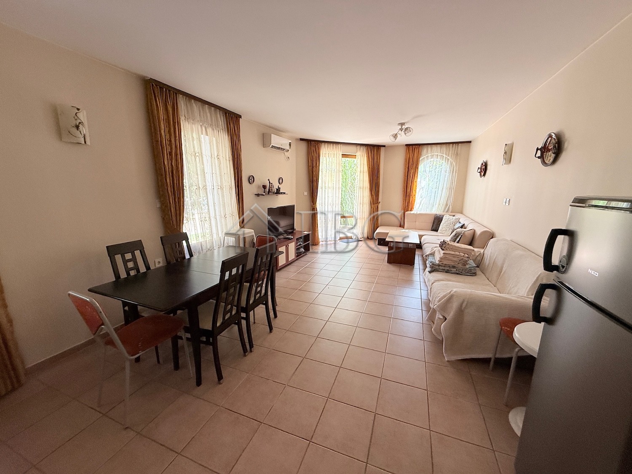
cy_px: 237
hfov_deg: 102.1
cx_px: 316
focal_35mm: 14
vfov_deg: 85.7
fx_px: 256
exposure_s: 1/99
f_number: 2.2
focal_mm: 2.22
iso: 125
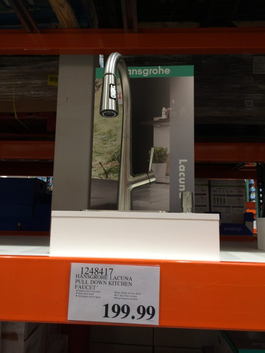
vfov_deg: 61.7
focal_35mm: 29
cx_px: 132
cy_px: 176
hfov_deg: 48.2
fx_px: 296
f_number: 2.2
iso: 80
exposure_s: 1/30
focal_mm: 4.15
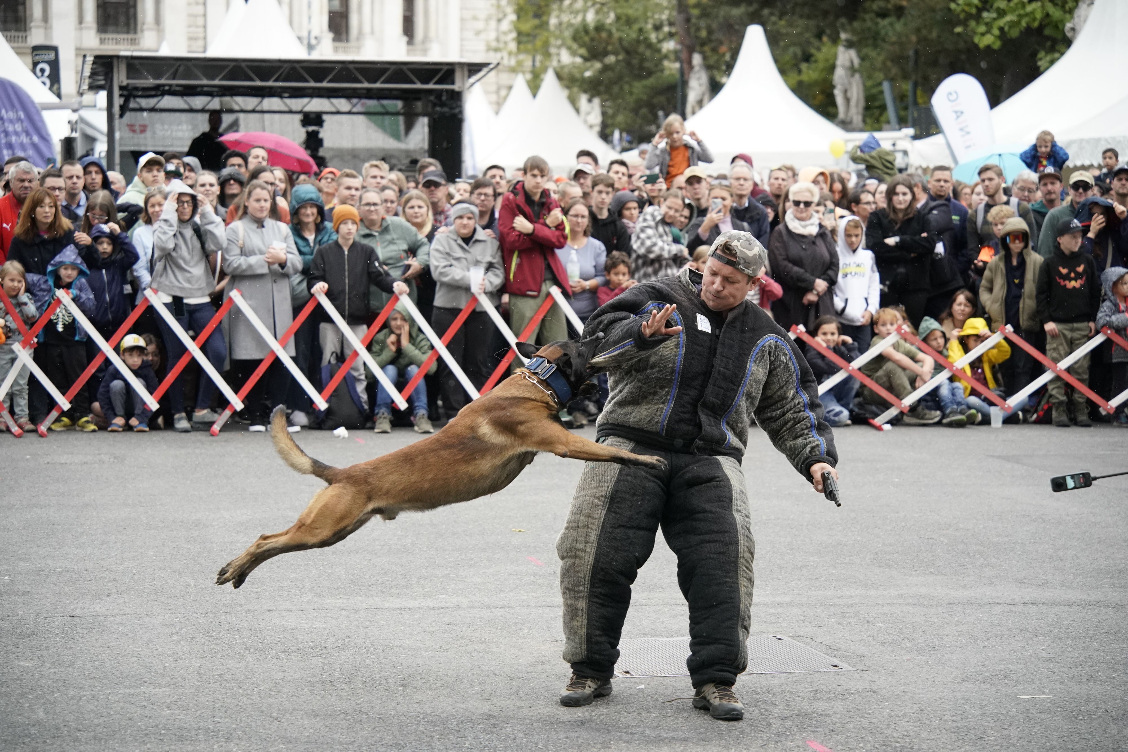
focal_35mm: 91
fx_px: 2851
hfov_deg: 22.4
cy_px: 376
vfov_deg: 15.0
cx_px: 564
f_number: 4.5
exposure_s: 1/1600
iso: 3200
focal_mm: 91
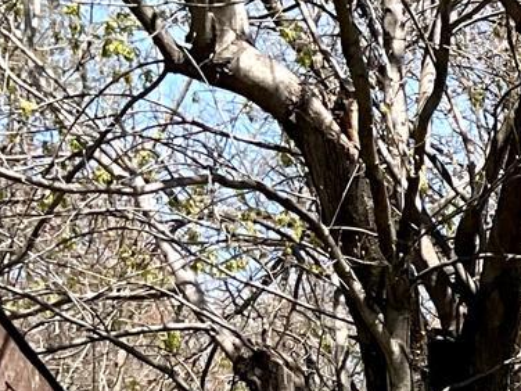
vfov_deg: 9.0
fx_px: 2378
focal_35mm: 158
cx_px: 1074
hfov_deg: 11.2
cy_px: 697
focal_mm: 3
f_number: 1.8
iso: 16
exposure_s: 1/1311
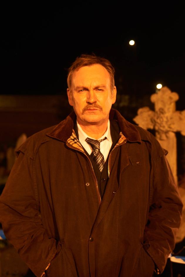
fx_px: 247
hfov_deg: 41.1
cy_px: 138
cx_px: 92
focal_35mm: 32
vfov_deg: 58.7
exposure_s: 1/60
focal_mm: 32
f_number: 2.8
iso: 1600
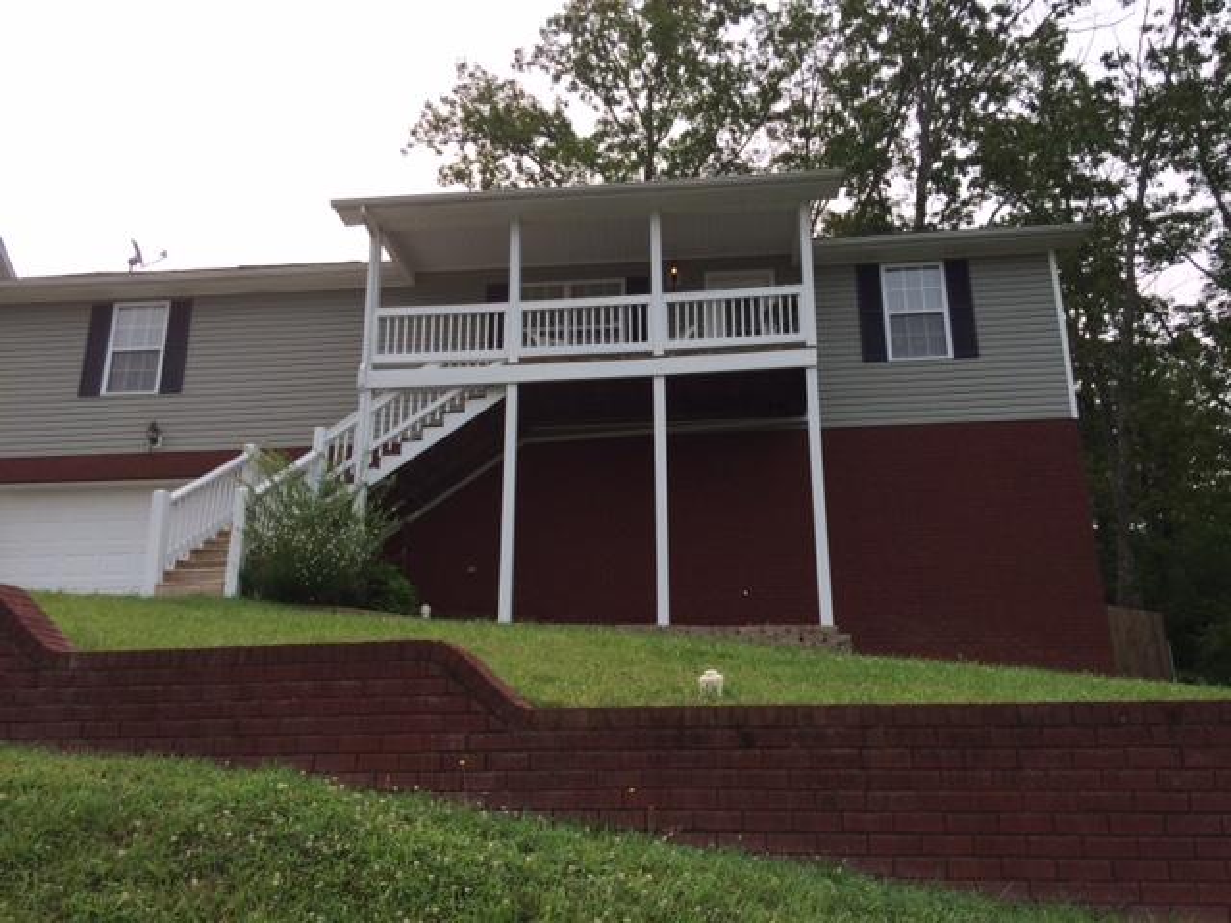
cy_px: 462
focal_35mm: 29
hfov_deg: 61.7
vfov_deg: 48.2
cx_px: 616
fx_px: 1031
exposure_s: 1/1140
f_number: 2.2
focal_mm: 4.15
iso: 32
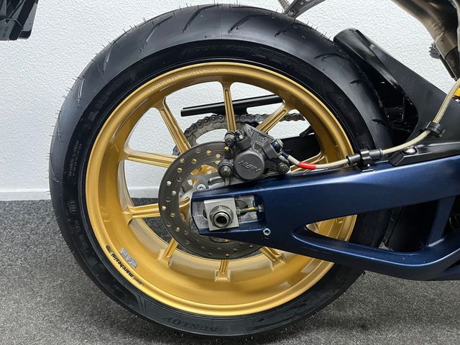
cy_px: 172
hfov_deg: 67.3
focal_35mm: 26
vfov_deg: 53.1
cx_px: 230
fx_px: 346
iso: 400
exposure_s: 1/50
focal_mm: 5.1
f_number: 1.6
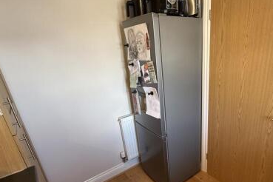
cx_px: 174
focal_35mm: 23
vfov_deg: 54.6
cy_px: 111
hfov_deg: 74.5
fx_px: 174
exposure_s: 1/50
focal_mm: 2.22
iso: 250
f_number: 2.2
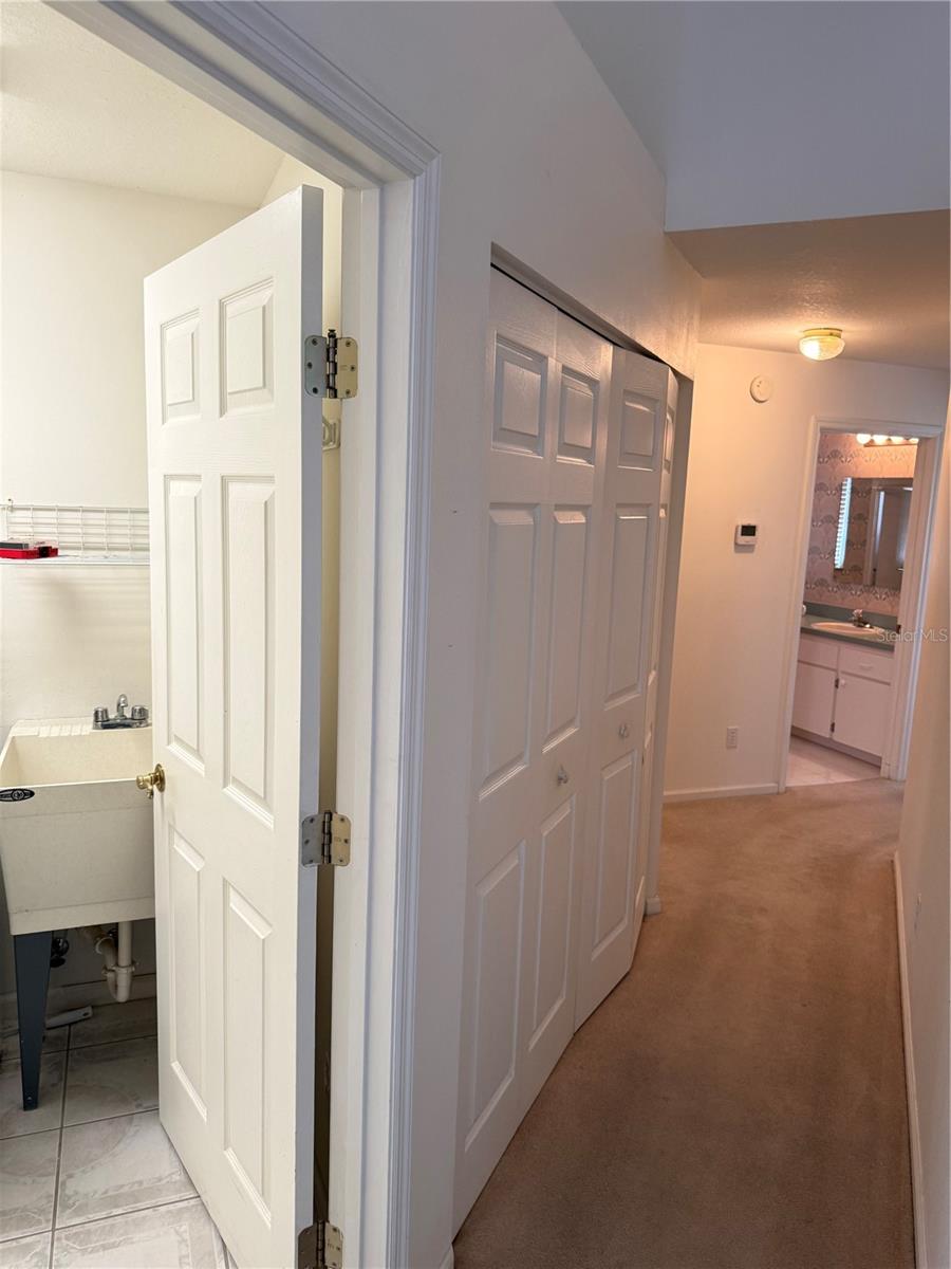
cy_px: 634
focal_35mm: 24
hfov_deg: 56.8
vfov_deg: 71.6
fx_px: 879
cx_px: 476
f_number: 1.78
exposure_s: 1/120
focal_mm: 6.76
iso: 160
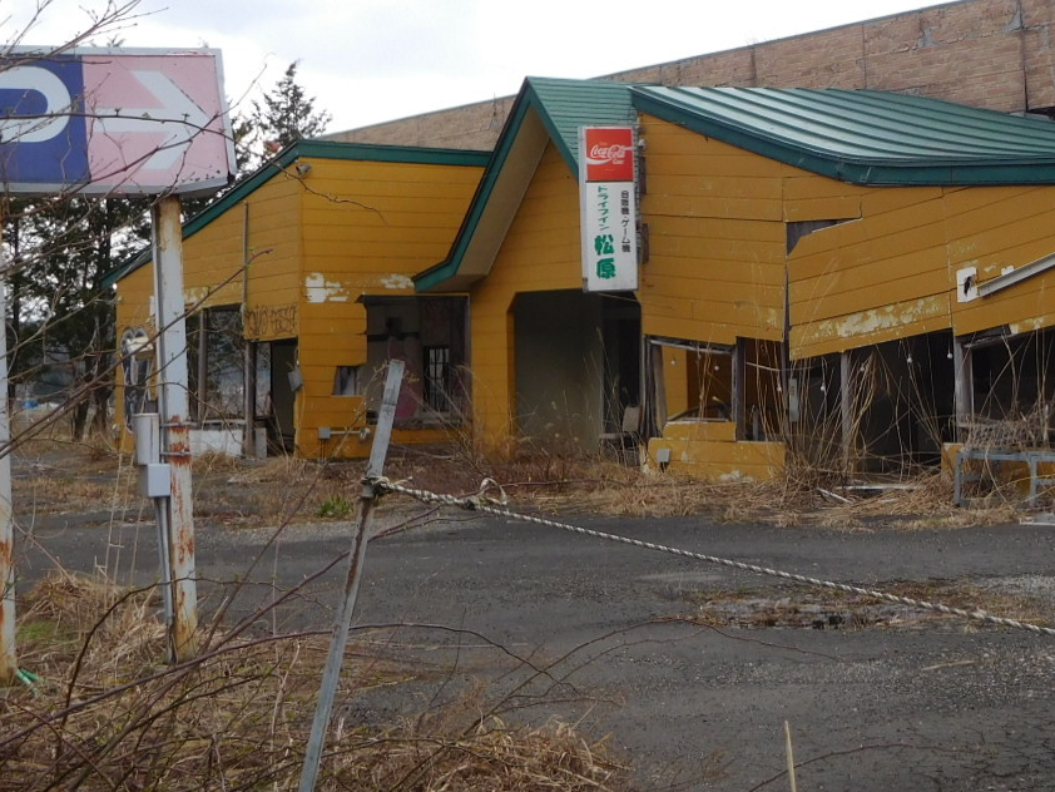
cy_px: 190
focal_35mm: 76
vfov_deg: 19.3
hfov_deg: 25.1
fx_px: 2317
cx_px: 870
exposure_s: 1/320
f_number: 3.9
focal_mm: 7.1
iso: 125
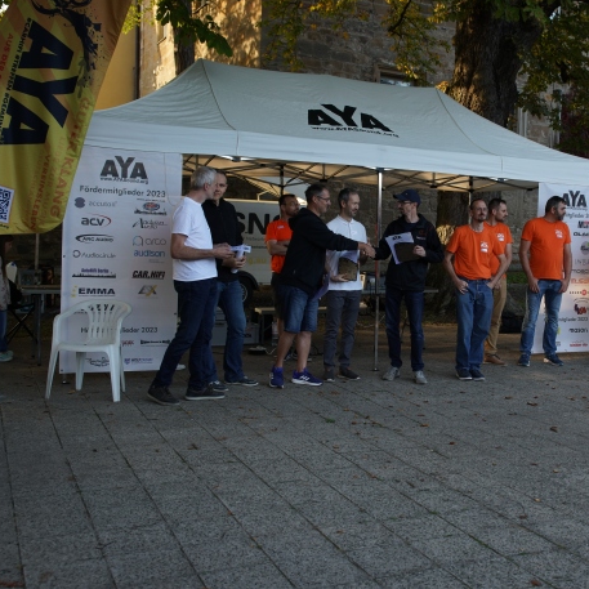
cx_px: 406
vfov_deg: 42.8
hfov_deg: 42.1
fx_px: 751
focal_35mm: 39
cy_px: 291
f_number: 3.5
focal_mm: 30
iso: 320
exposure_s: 1/250
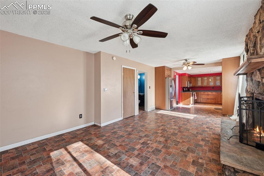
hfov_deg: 100.4
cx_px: 132
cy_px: 88
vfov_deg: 77.3
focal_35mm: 15
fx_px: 110
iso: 800
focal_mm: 15
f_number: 11
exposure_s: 1/13
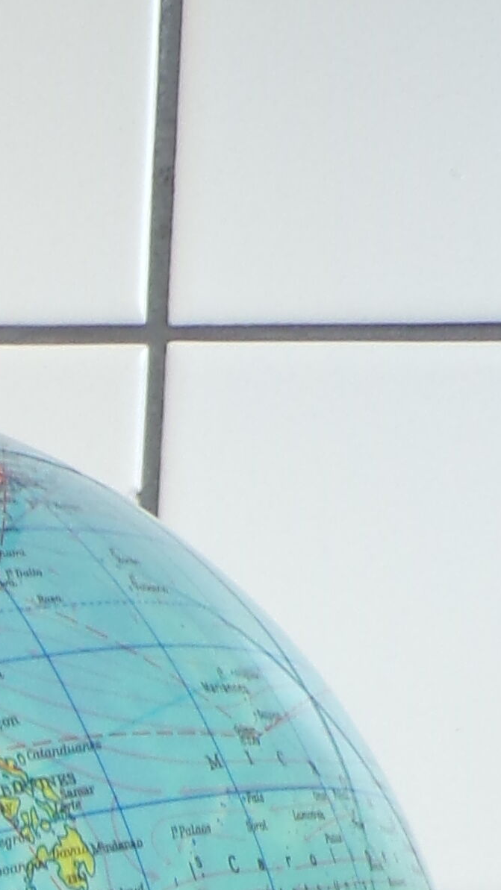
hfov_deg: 11.6
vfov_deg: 17.8
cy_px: 1508
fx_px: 2385
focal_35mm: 101
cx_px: -202
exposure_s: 1/38
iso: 100
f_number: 3
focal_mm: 4.3
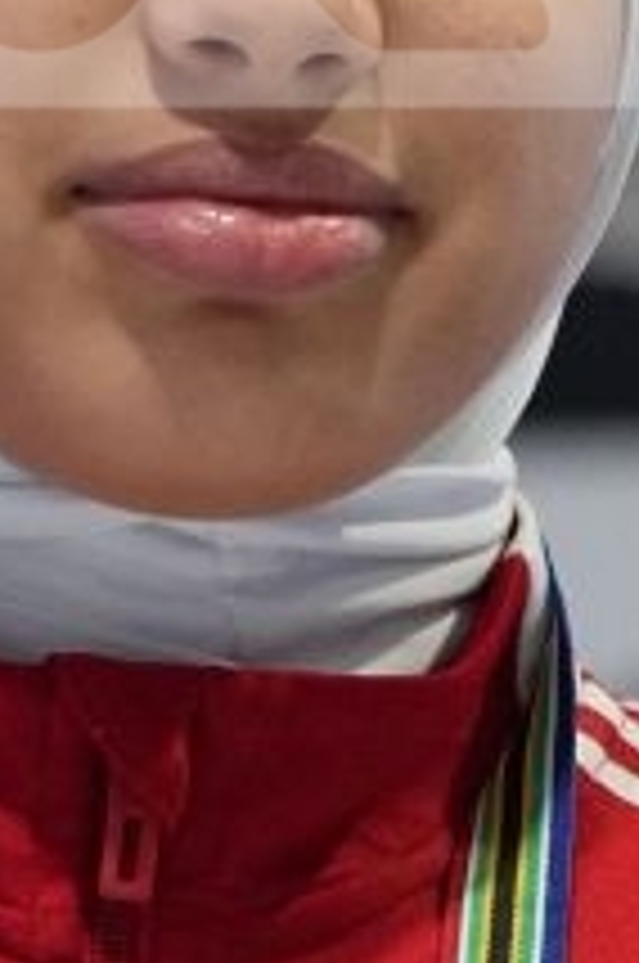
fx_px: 45032
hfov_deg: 0.8
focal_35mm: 1686
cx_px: 234
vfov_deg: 1.2
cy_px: 1292
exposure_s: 1/250
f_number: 2.8
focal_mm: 200
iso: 2500
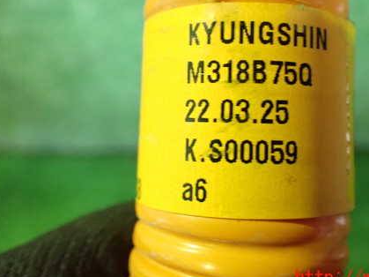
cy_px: 91
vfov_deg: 33.3
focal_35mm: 43
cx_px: 230
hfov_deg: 43.5
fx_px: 458
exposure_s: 1/30
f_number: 2.3
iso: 1250
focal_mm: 5.4
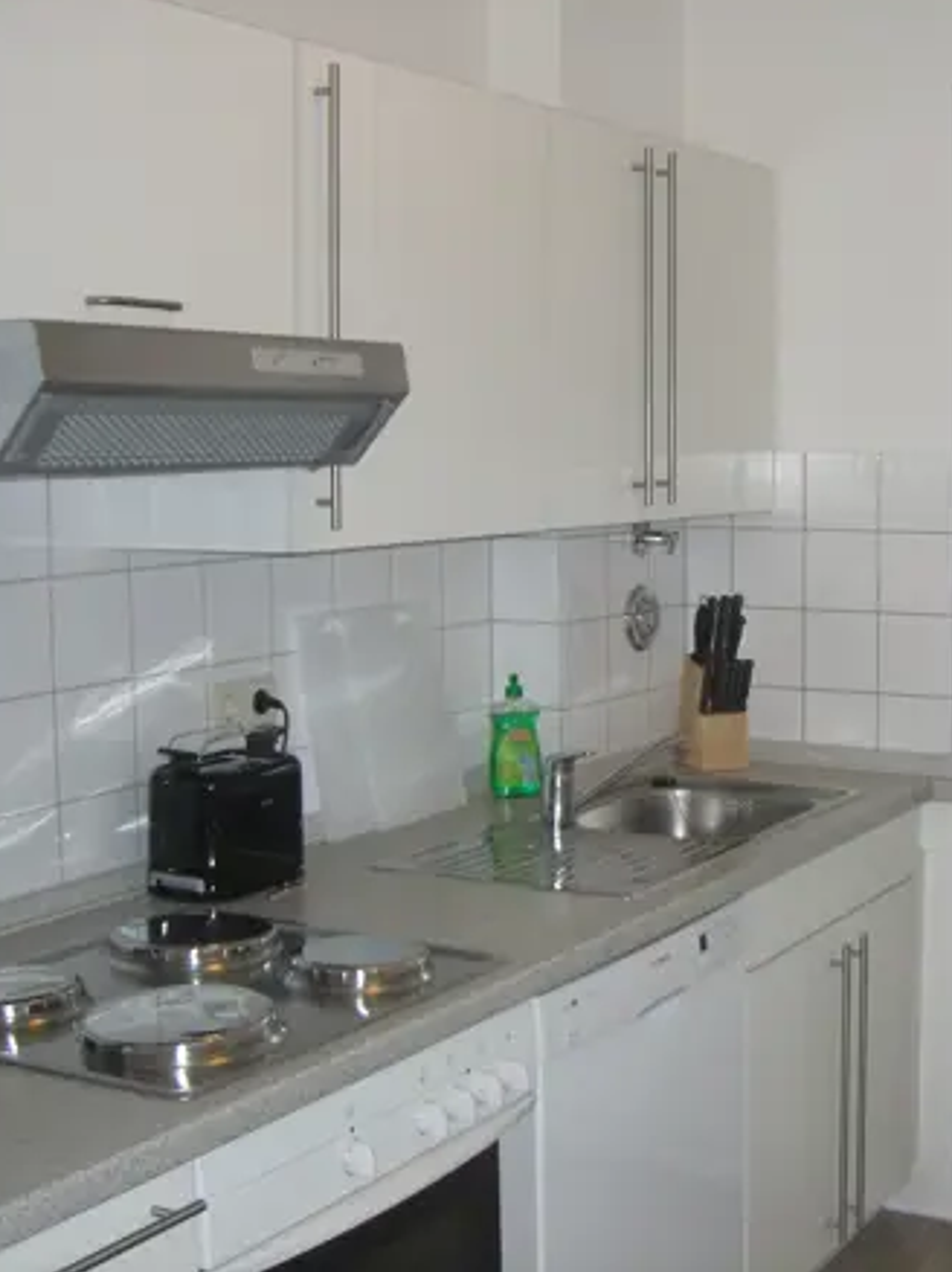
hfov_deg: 27.4
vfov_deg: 36.8
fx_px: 1909
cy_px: 624
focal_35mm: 52
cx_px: 784
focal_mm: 6.2
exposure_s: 1/60
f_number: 2.7
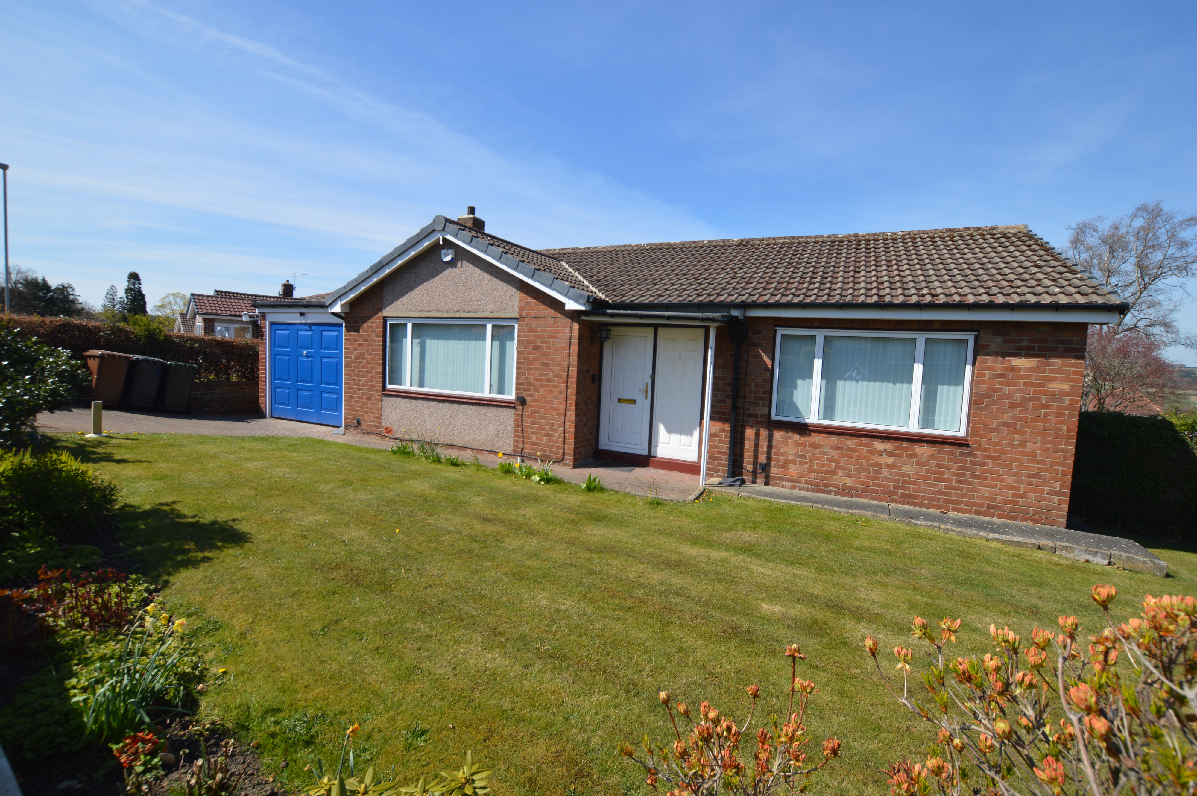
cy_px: 398
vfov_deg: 77.2
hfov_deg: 100.4
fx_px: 498
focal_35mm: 15
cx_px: 598
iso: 100
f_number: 8
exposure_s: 1/250
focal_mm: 10
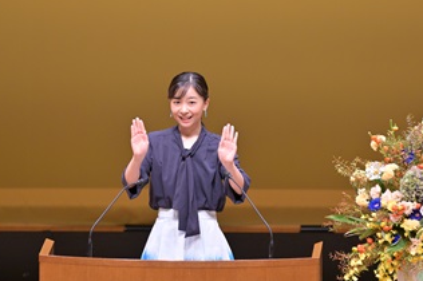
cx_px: 226
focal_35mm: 632
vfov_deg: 2.2
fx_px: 7418
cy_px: 165
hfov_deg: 3.3
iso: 3200
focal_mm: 500
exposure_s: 1/160
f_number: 6.3
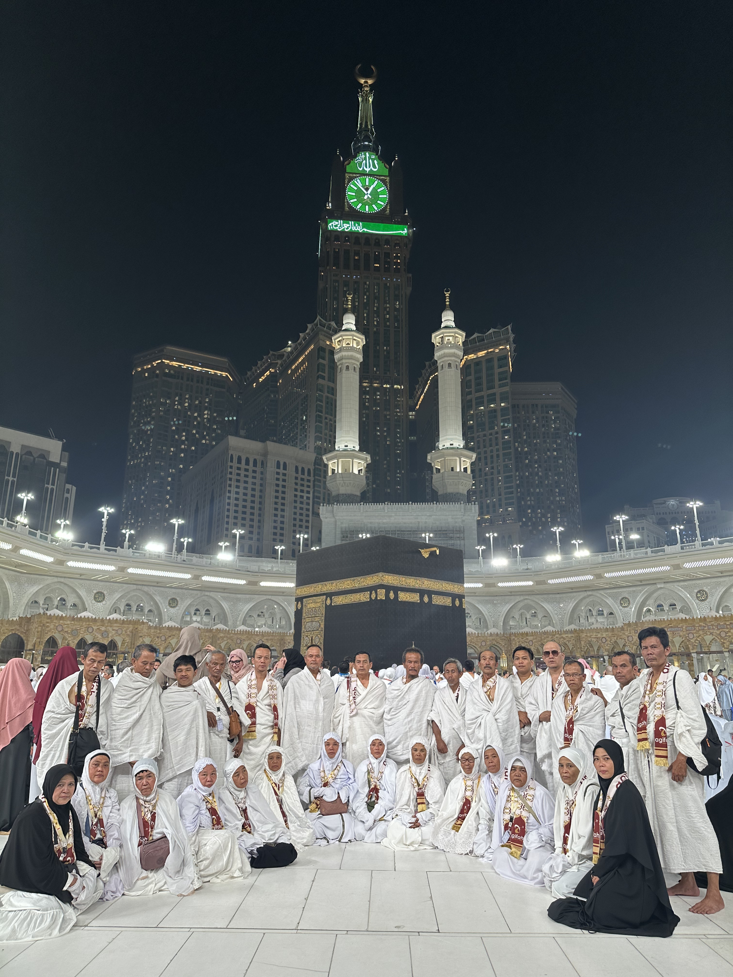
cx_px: 366
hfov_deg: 56.8
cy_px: 488
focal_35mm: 24
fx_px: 678
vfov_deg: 71.6
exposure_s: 1/126
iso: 64
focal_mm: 6.86
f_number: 1.78
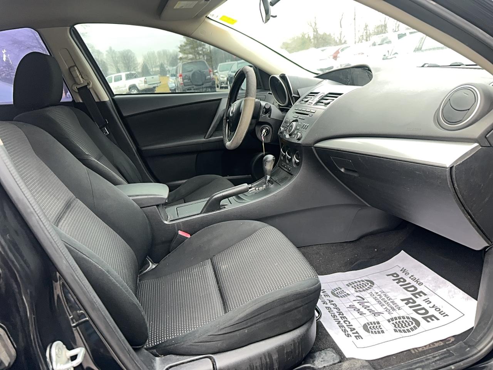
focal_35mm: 24
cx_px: 246
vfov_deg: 56.8
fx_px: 342
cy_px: 185
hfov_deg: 71.6
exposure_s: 1/233
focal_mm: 6.86
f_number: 1.78
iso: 50
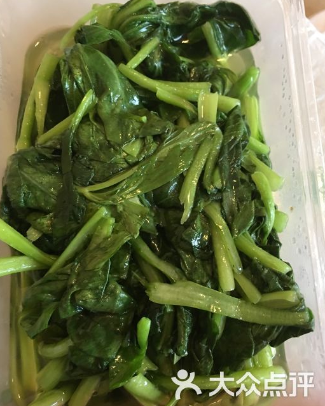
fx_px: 373
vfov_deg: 57.2
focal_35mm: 31
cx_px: 164
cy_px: 195
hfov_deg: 47.1
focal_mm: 4.15
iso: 80
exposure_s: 1/10
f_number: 2.2
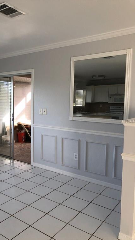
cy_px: 121
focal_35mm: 31
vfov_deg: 62.6
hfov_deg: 37.4
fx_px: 197
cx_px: 45
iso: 40
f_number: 1.8
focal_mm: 3.99
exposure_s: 1/120
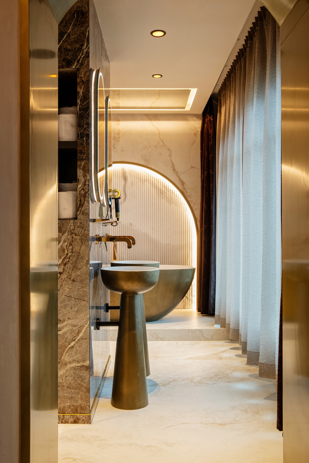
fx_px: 476
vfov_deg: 51.9
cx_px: 154
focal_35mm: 37
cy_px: 232
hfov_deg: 35.9
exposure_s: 1/2
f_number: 10
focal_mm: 24.9
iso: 200
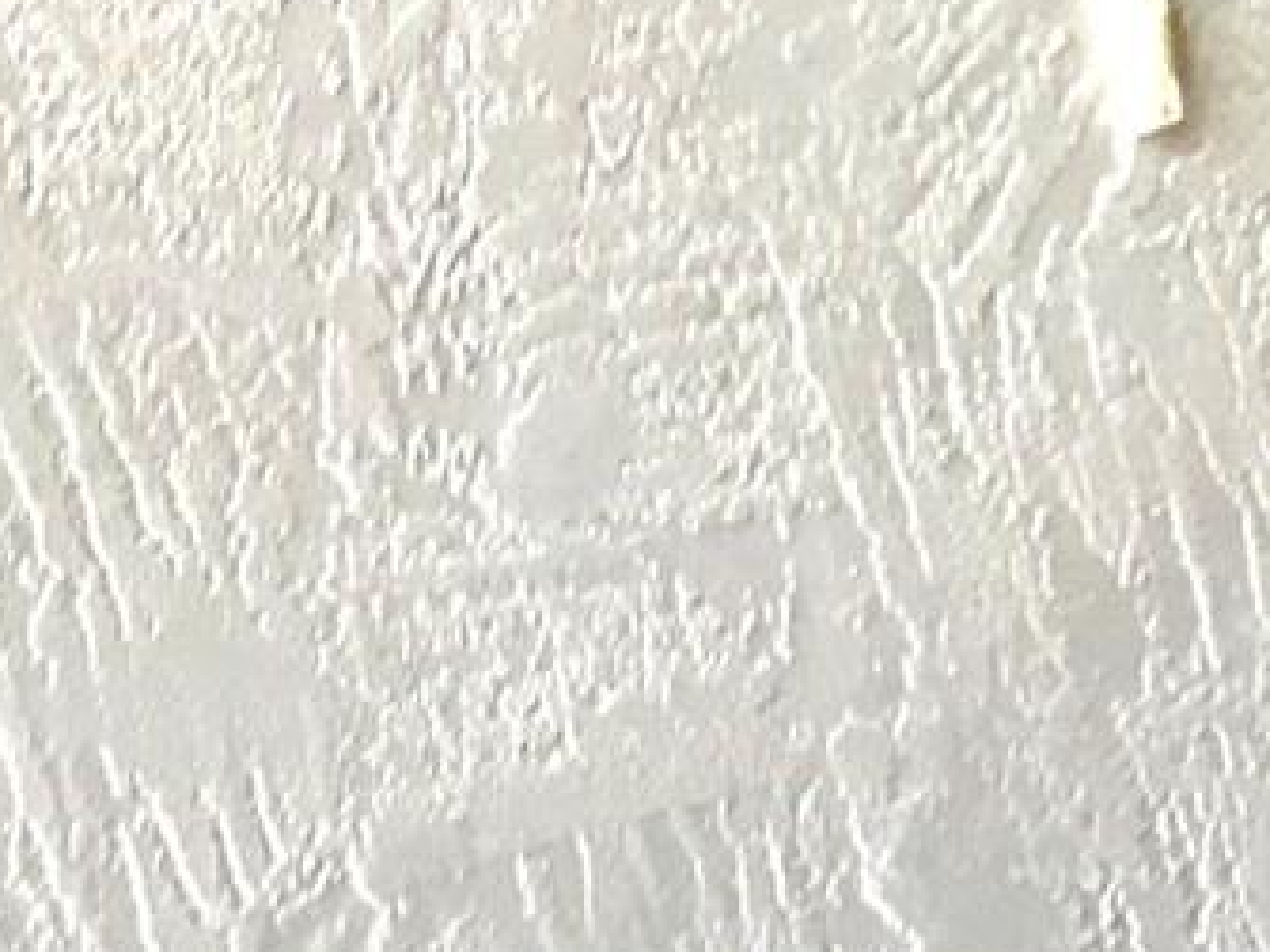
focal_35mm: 148
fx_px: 5428
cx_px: 1069
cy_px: 4
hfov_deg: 13.3
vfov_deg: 9.9
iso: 80
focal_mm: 3.3
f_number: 2.4
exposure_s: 1/30
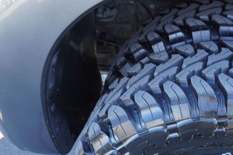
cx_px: 194
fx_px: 304
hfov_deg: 39.8
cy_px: 135
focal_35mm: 47
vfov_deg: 27.8
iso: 320
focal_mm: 16
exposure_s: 1/60
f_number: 4
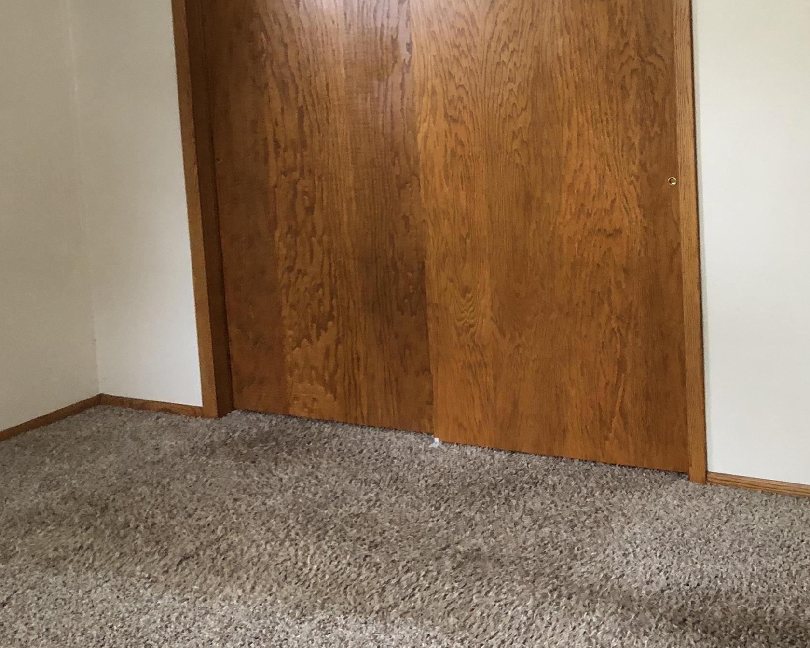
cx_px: 677
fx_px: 1199
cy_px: 122
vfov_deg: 29.5
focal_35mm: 50
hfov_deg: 35.8
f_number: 1.8
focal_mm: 3.99
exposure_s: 1/11
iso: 100
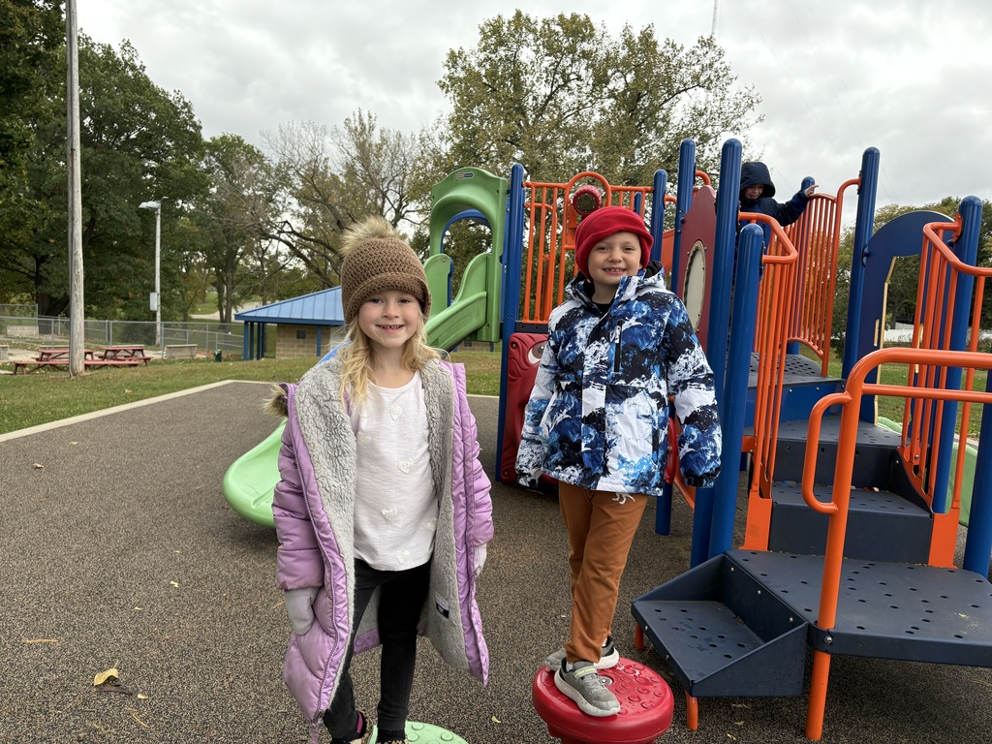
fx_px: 745
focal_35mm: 26
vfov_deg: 53.1
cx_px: 496
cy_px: 372
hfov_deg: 67.3
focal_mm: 5.96
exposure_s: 1/773
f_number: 1.6
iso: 64
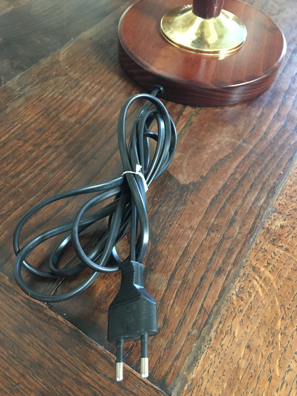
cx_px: 148
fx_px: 332
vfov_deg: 61.7
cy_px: 198
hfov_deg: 48.2
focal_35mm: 29
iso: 500
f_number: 2.2
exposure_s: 1/17
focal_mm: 4.15
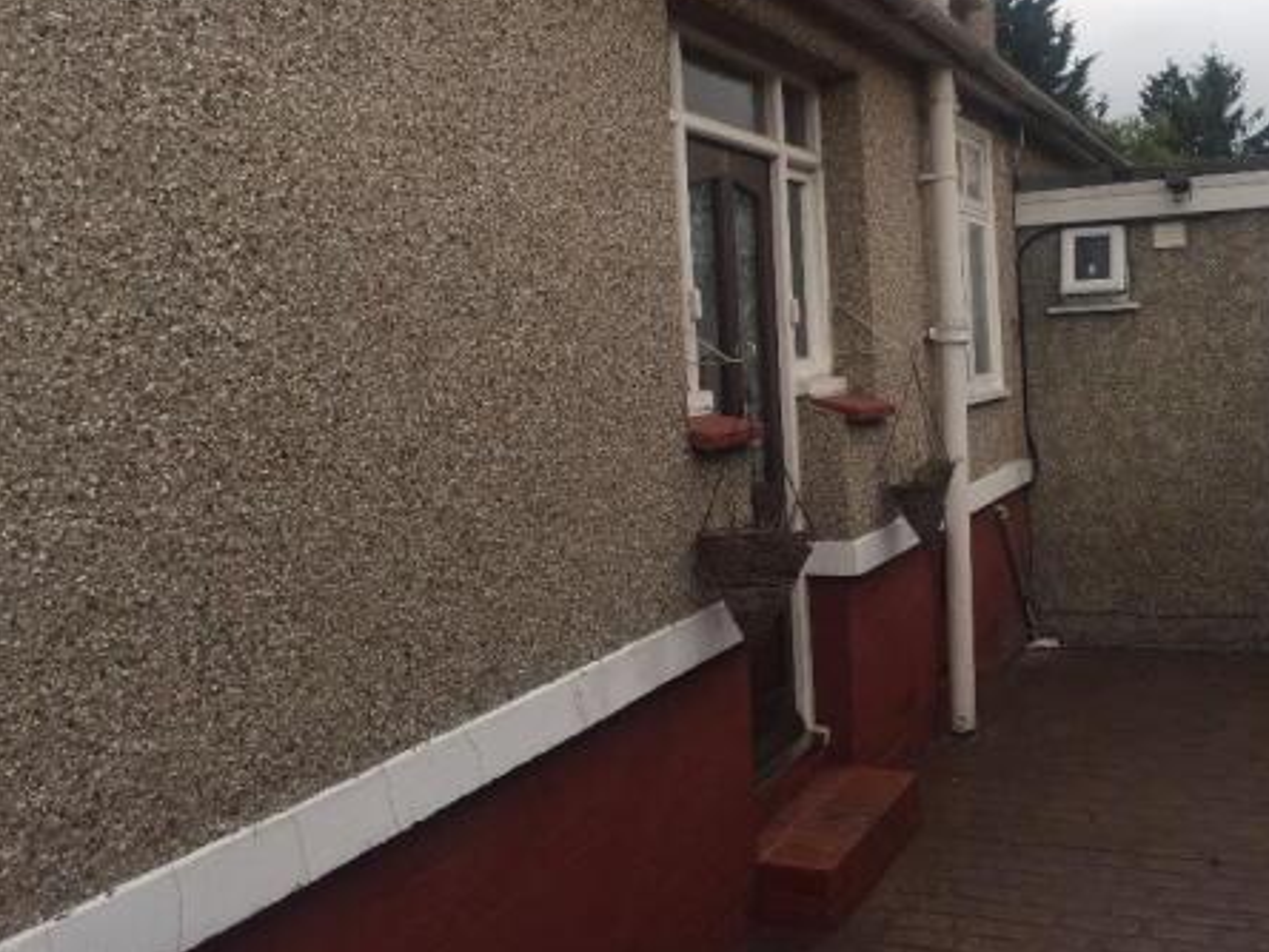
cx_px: 803
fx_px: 1393
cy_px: 352
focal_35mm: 38
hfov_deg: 48.4
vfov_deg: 37.5
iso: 32
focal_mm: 4.15
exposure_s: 1/775
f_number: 2.2
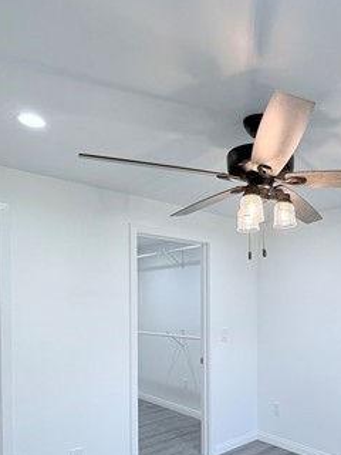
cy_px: 304
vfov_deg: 61.9
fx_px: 368
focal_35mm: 28
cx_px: 269
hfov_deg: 47.3
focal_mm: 2.22
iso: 100
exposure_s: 1/120
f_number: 2.2
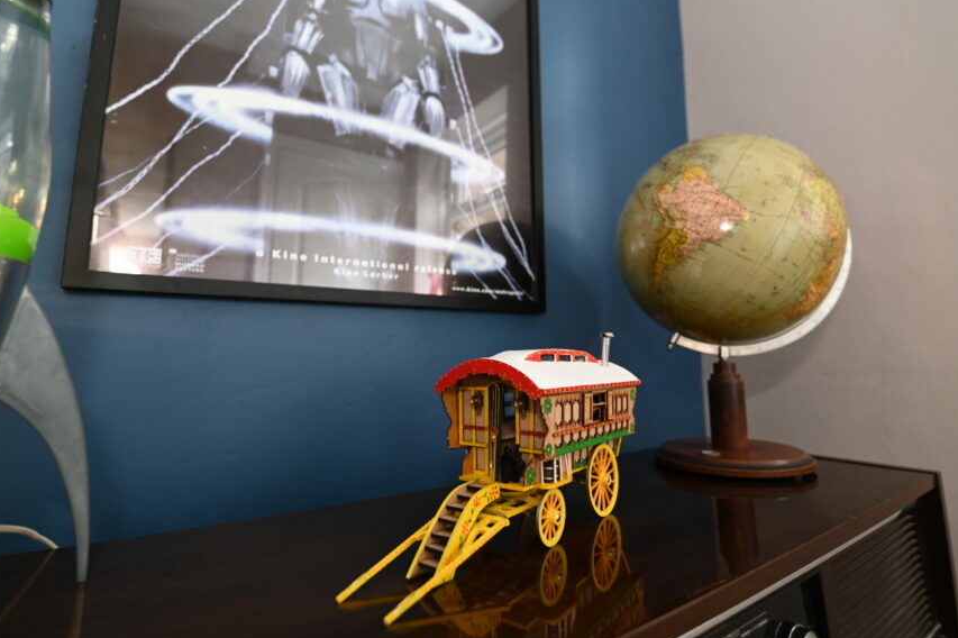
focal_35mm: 18
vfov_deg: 67.2
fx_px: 479
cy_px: 288
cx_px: 486
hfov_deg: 90.0
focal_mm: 15
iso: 2000
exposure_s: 1/200
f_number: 2.8
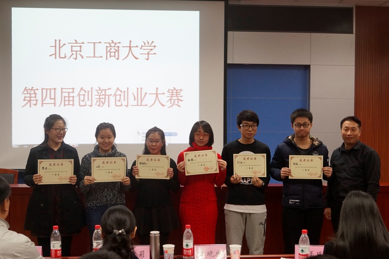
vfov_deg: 29.2
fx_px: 497
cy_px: 131
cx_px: 198
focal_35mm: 46
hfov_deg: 42.8
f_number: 4.5
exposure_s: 1/60
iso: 800
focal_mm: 30
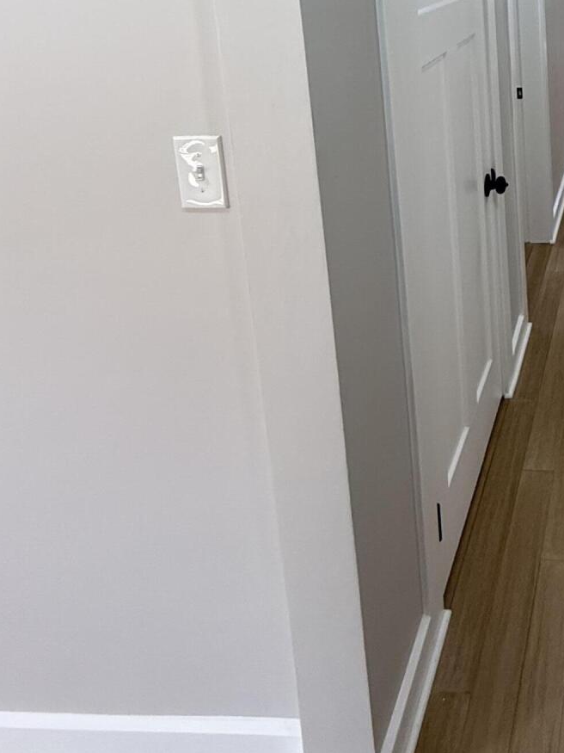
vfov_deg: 49.3
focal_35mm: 32
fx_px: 695
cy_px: 46
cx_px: 599
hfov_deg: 37.9
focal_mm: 2.22
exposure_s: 1/120
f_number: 2.2
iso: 160
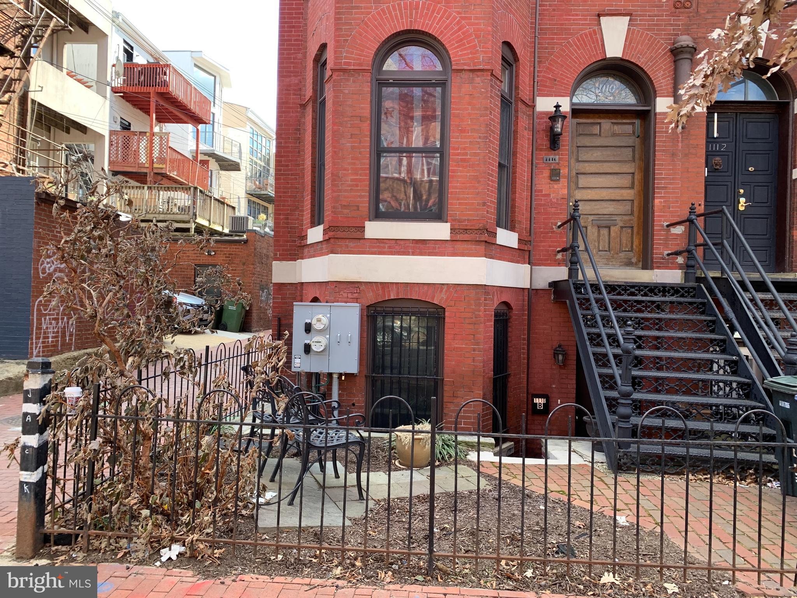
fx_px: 599
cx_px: 398
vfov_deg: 53.1
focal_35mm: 26
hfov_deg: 67.3
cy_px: 299
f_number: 1.8
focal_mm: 4.25
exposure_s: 1/121
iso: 25
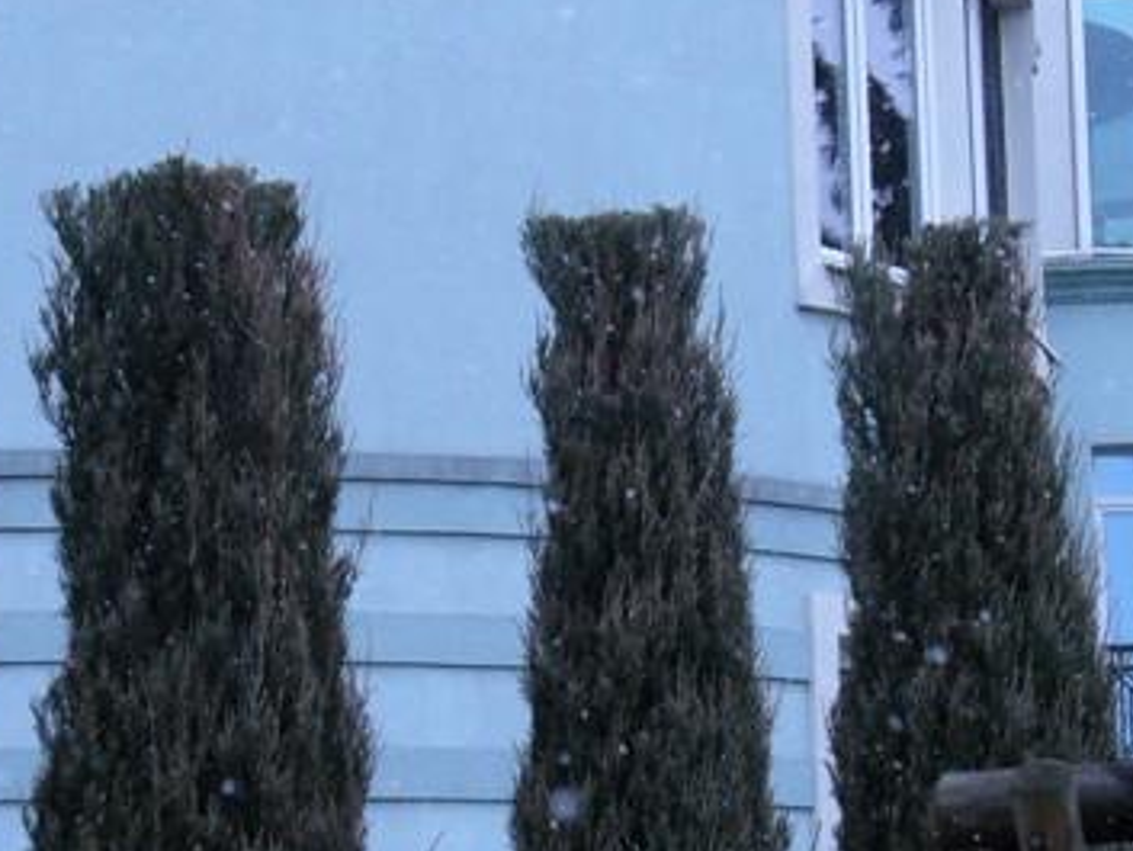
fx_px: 4093
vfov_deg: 11.9
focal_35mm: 125
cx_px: 619
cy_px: 369
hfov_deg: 15.8
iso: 200
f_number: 3.2
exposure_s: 1/500
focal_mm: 11.4
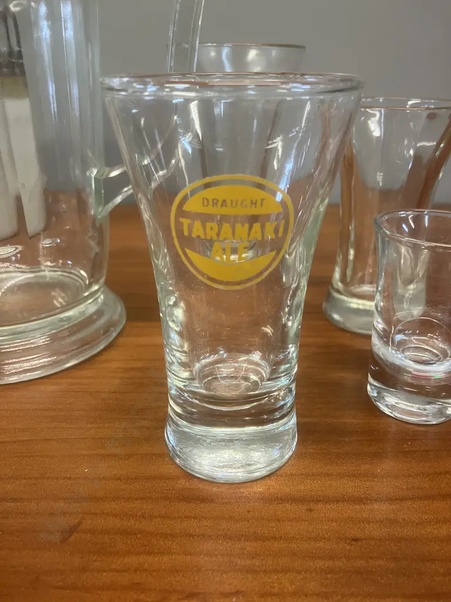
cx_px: 226
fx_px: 486
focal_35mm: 28
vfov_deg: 63.4
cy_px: 301
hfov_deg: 49.7
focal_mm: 3.99
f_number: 1.8
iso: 160
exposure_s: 1/50
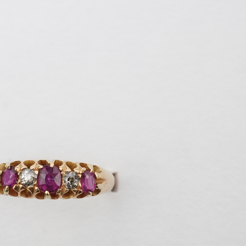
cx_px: 50
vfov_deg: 20.3
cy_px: 180
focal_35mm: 85
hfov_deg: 20.2
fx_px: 683
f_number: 18
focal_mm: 30
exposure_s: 1/100
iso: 640
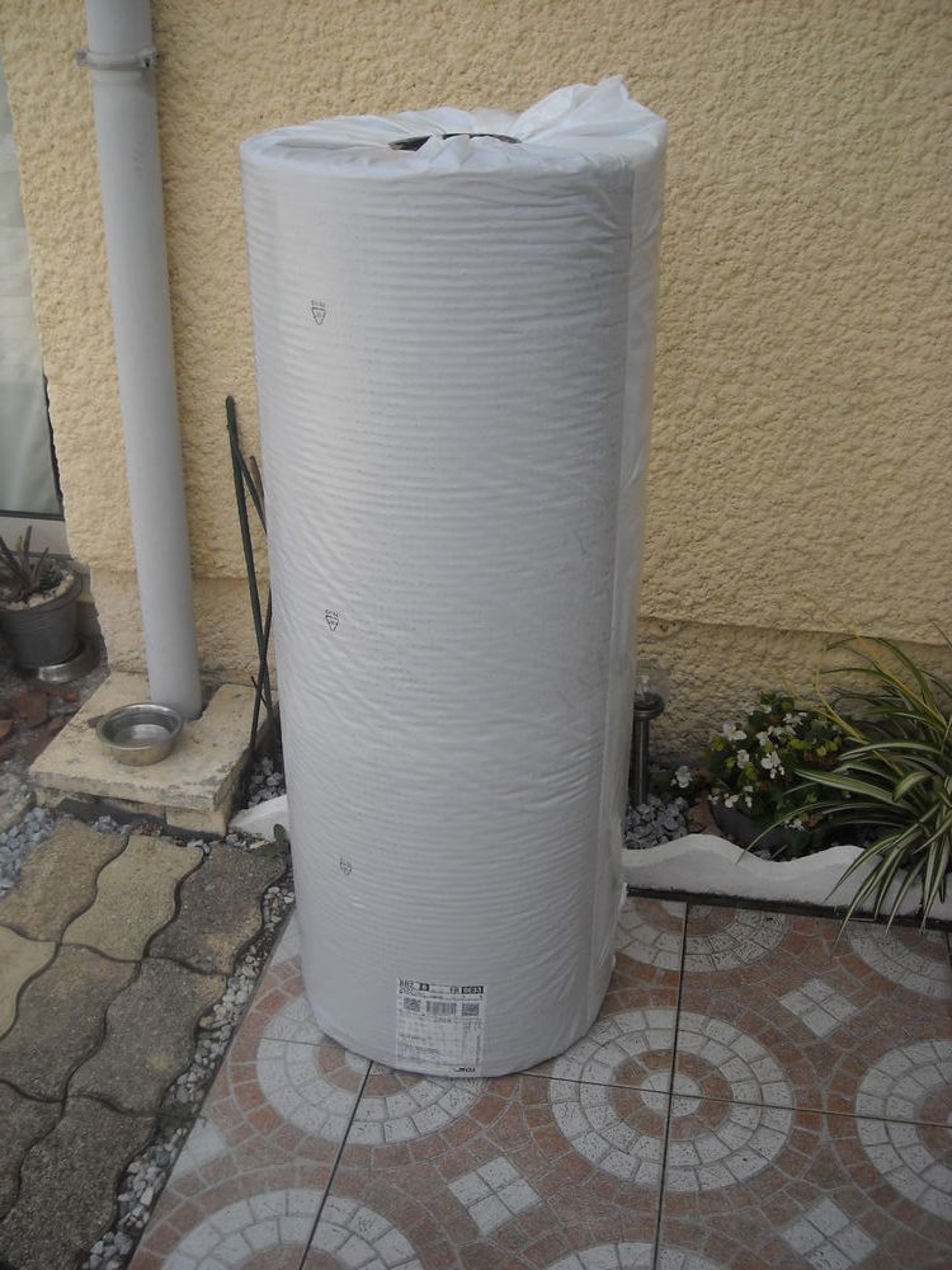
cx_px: 476
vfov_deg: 52.6
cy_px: 635
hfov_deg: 40.7
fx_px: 1283
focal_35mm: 35
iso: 91
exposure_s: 1/250
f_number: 5.6
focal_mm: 5.7
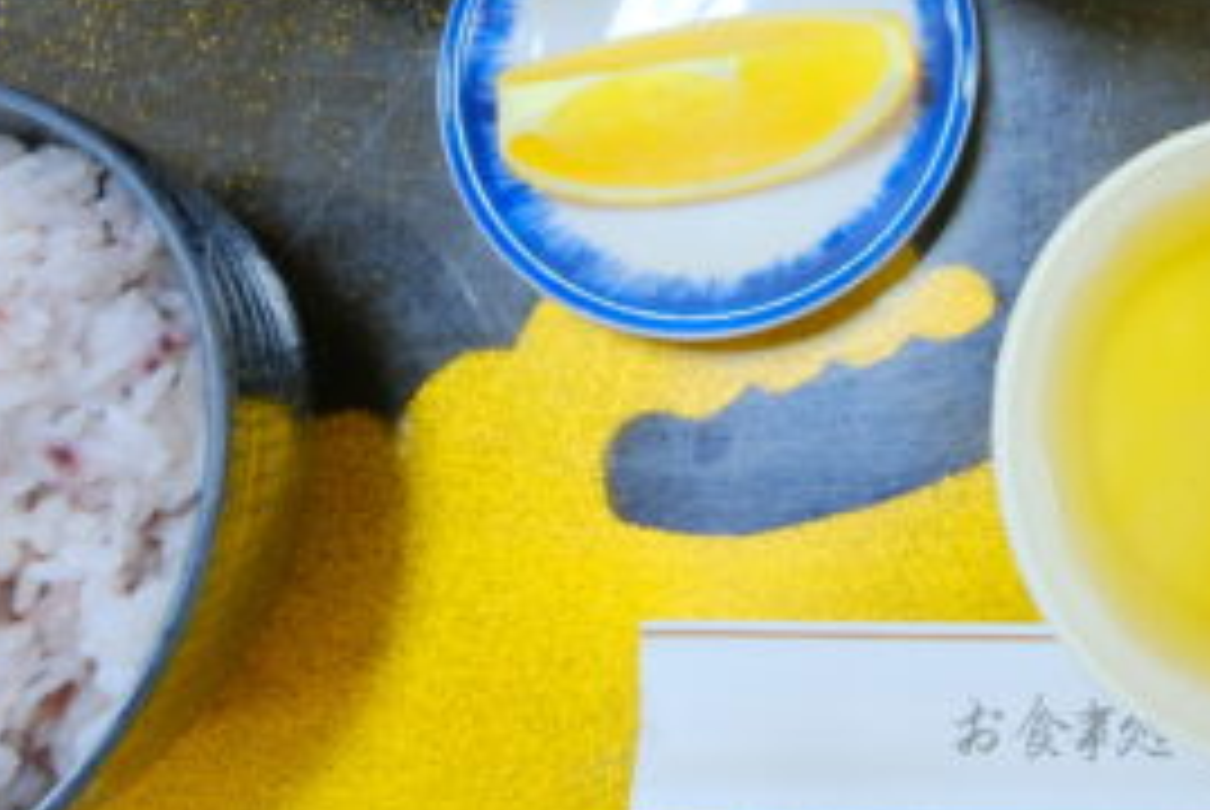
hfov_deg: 39.4
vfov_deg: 25.3
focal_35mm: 47
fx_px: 1581
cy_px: -200
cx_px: 1044
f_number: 4
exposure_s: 1/6
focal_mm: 10
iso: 640
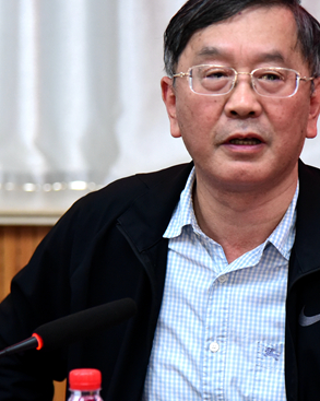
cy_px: 231
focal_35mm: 215
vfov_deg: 9.0
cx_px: 221
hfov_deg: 7.2
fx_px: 2548
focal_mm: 105
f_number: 4
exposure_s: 1/160
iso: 3200
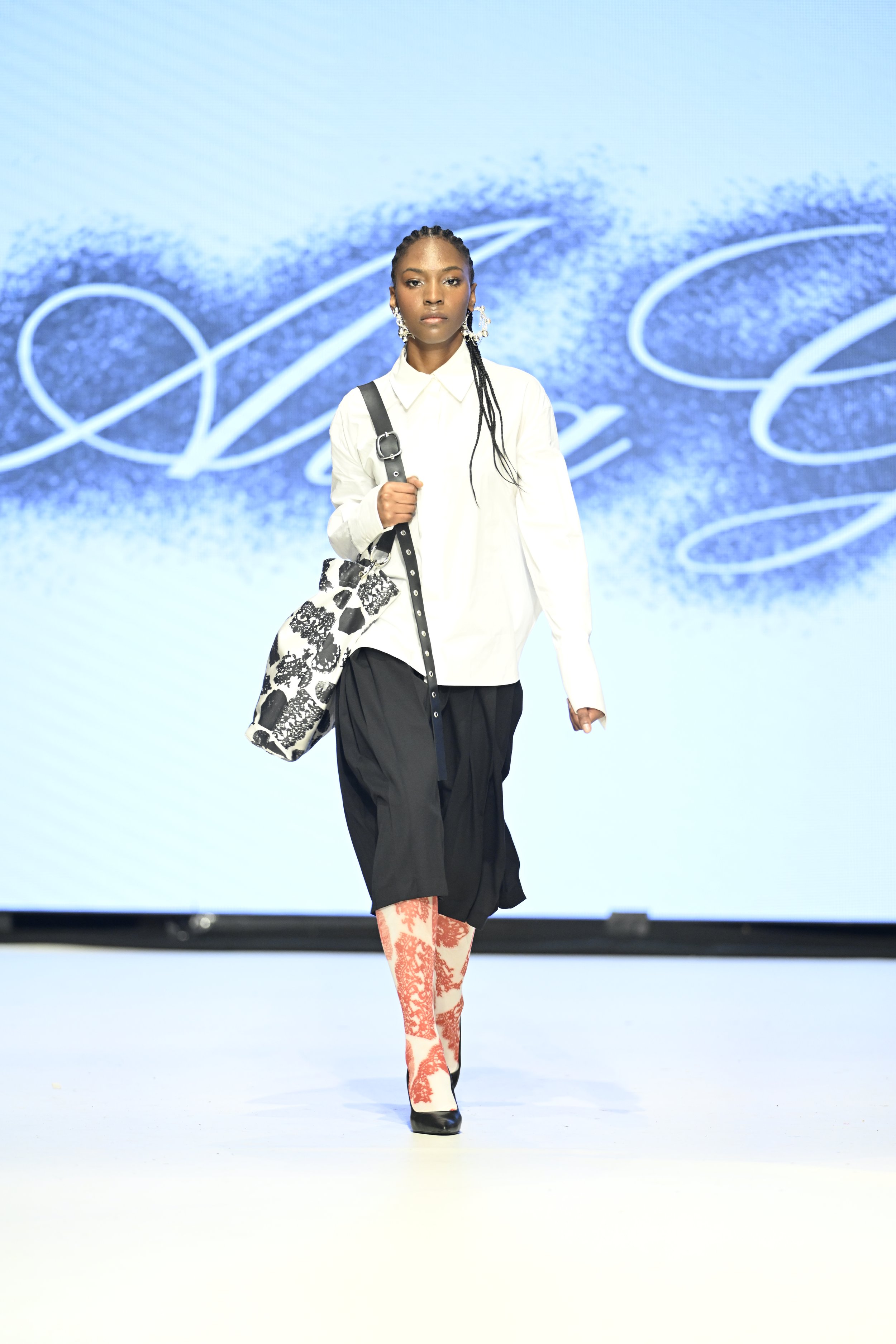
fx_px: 8586
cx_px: 448
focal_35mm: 230
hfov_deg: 6.0
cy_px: 672
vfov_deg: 9.0
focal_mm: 230
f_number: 2.8
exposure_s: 1/320
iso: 2000
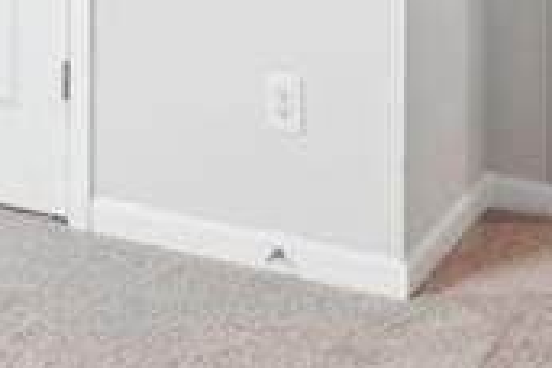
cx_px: -158
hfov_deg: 19.6
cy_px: -270
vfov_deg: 13.0
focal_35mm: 96
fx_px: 1472
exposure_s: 1/13
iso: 400
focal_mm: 16
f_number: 8
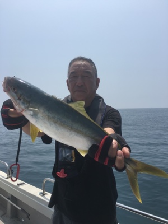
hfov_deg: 48.2
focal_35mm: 29
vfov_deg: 61.7
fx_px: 188
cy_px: 112
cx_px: 84
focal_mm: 4.15
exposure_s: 1/2137
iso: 25
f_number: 2.2
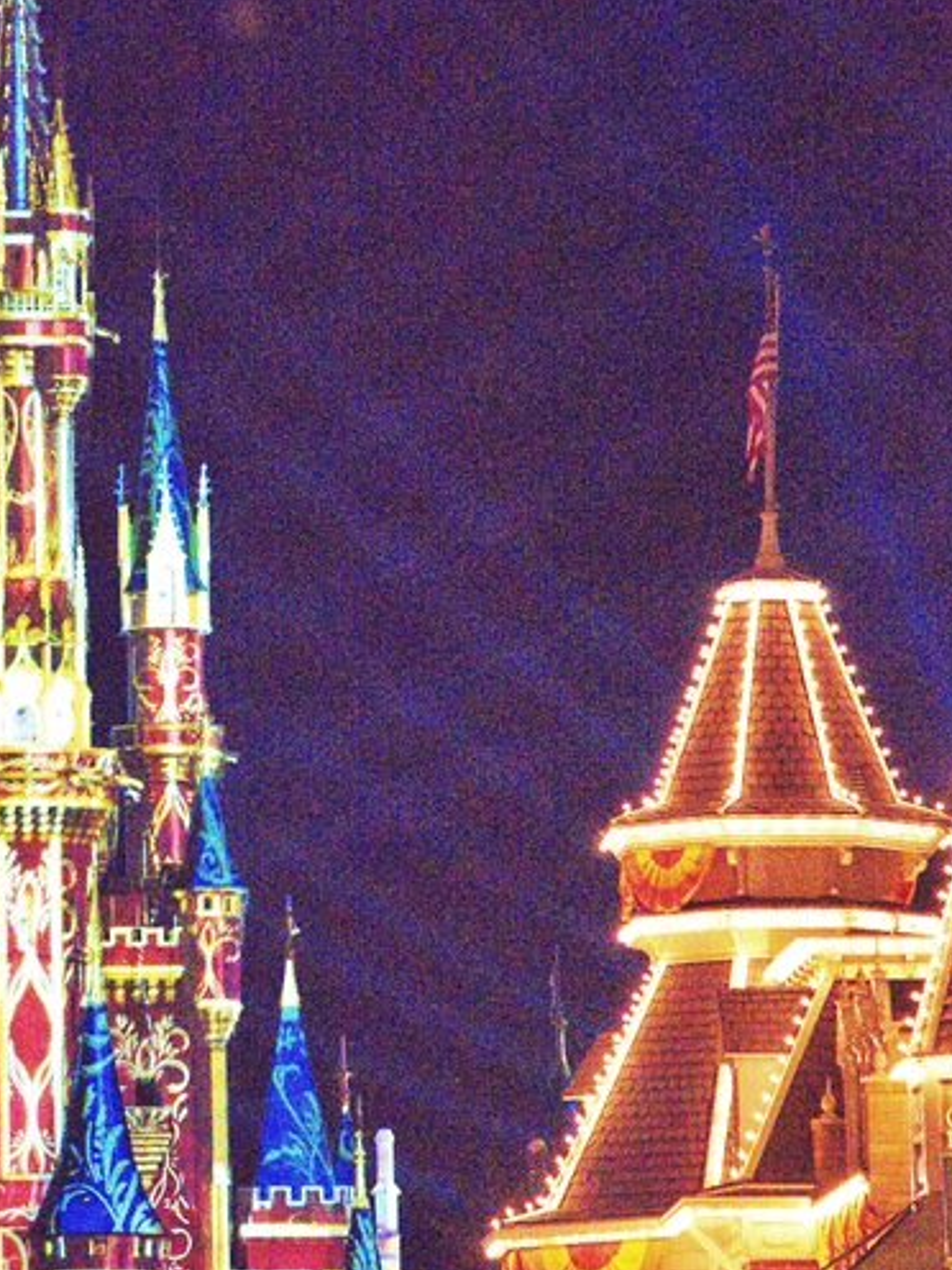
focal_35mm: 298
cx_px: -69
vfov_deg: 6.6
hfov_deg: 5.0
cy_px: 471
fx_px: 10927
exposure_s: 1/200
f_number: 4
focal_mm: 120
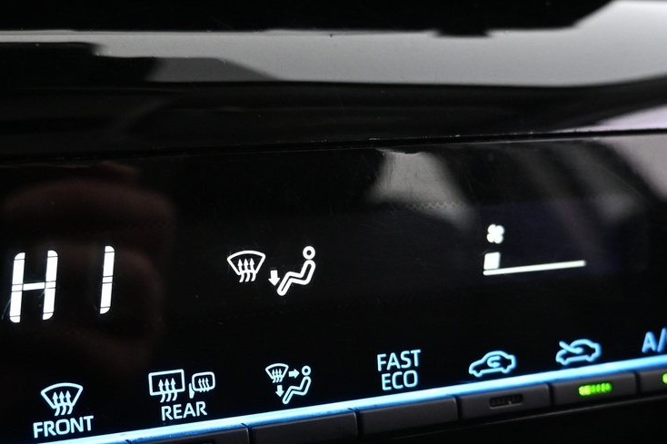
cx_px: 260
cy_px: 261
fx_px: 982
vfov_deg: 25.5
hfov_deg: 37.4
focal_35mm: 53
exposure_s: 1/20
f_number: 3.5
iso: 1600
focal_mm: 16
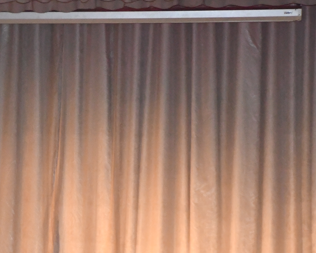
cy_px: 231
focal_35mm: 265
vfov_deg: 5.8
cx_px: 45
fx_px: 2478
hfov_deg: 7.3
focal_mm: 70
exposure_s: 1/60
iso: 5600
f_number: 5
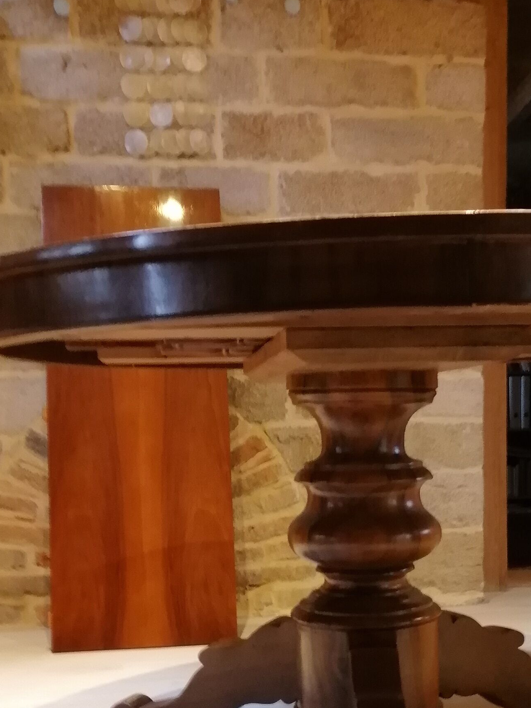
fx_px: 1002
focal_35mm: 49
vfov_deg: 37.9
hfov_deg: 29.4
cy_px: 537
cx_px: 374
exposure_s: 1/33.3
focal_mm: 5.4
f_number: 1.8
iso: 640
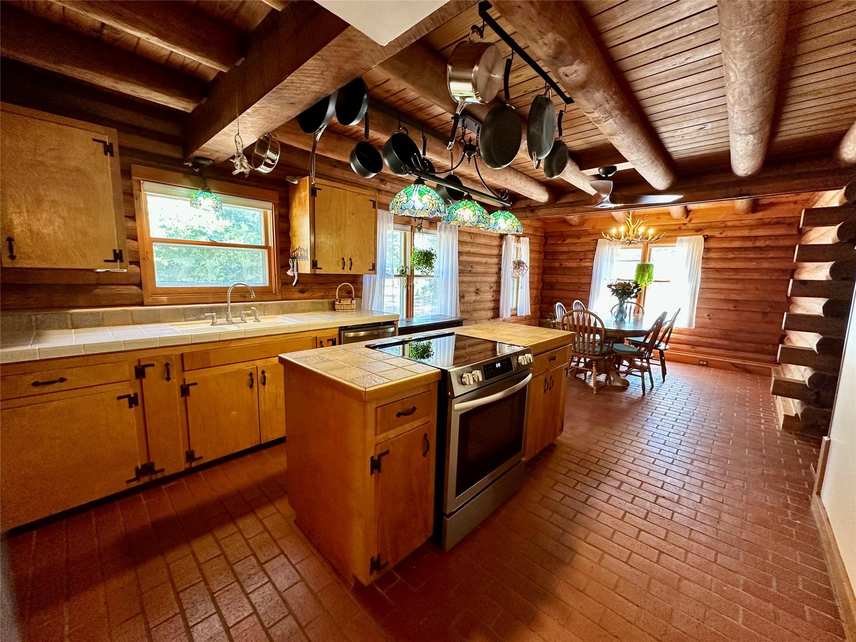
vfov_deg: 85.7
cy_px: 321
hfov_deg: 102.1
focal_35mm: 14
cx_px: 428
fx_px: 346
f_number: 2.2
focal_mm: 2.22
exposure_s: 1/60
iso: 250
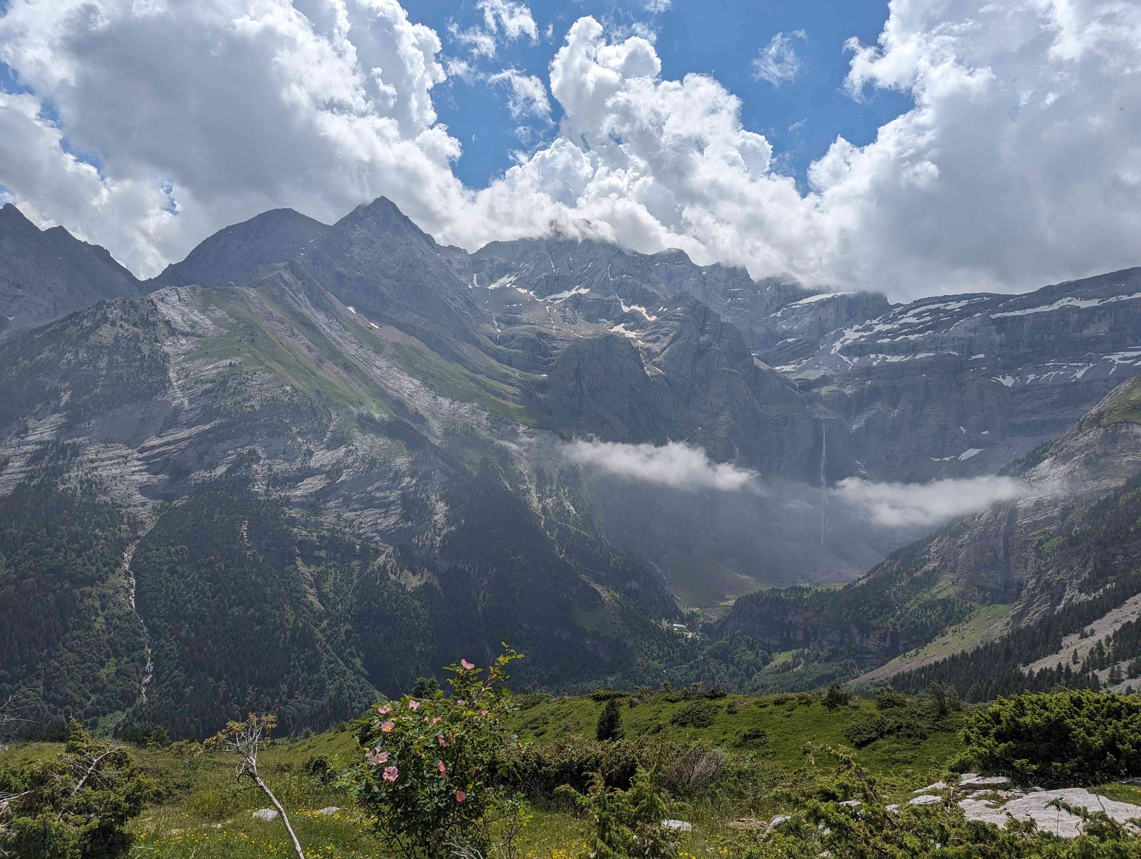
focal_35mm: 24
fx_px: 792
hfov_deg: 71.5
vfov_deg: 56.9
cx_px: 570
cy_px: 430
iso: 44
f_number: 1.85
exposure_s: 1/5155
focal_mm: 6.81
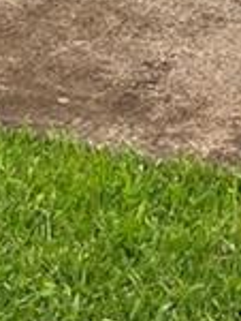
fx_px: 1925
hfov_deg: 7.2
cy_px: -800
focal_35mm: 208
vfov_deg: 7.6
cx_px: 60
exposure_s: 1/126
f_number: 1.6
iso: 32
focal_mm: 5.1
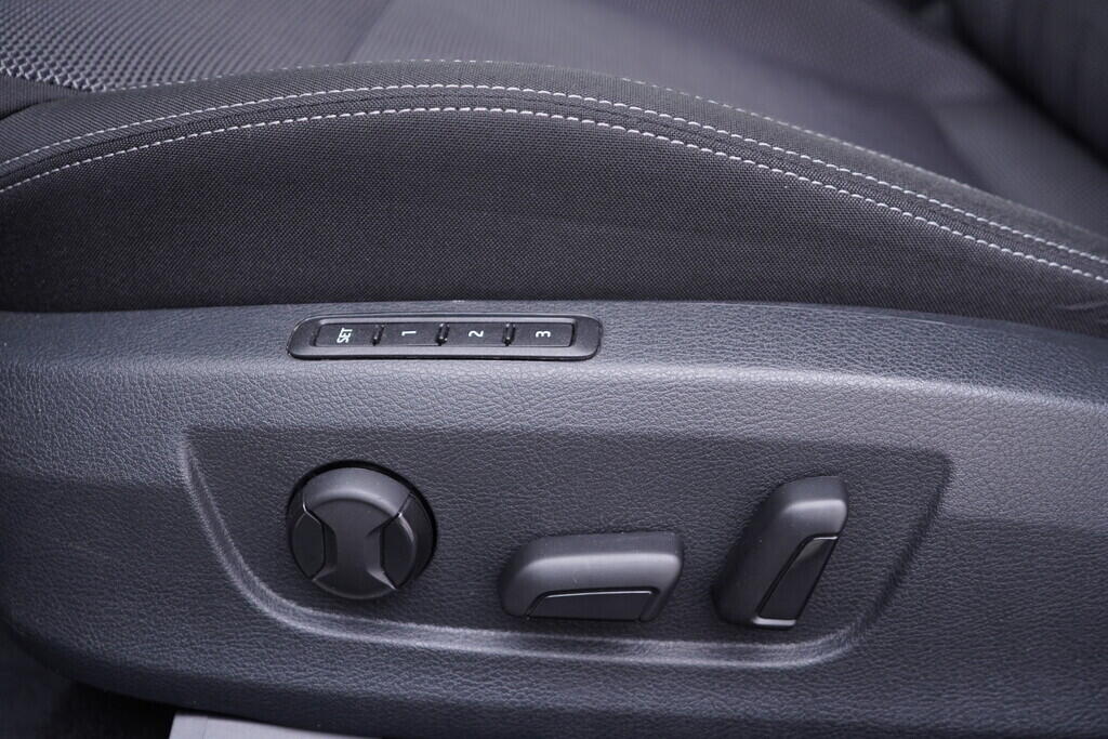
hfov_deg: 53.1
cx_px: 554
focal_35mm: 36
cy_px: 370
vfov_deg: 36.9
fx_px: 1108
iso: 250
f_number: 2.8
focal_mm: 24
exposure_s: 1/40
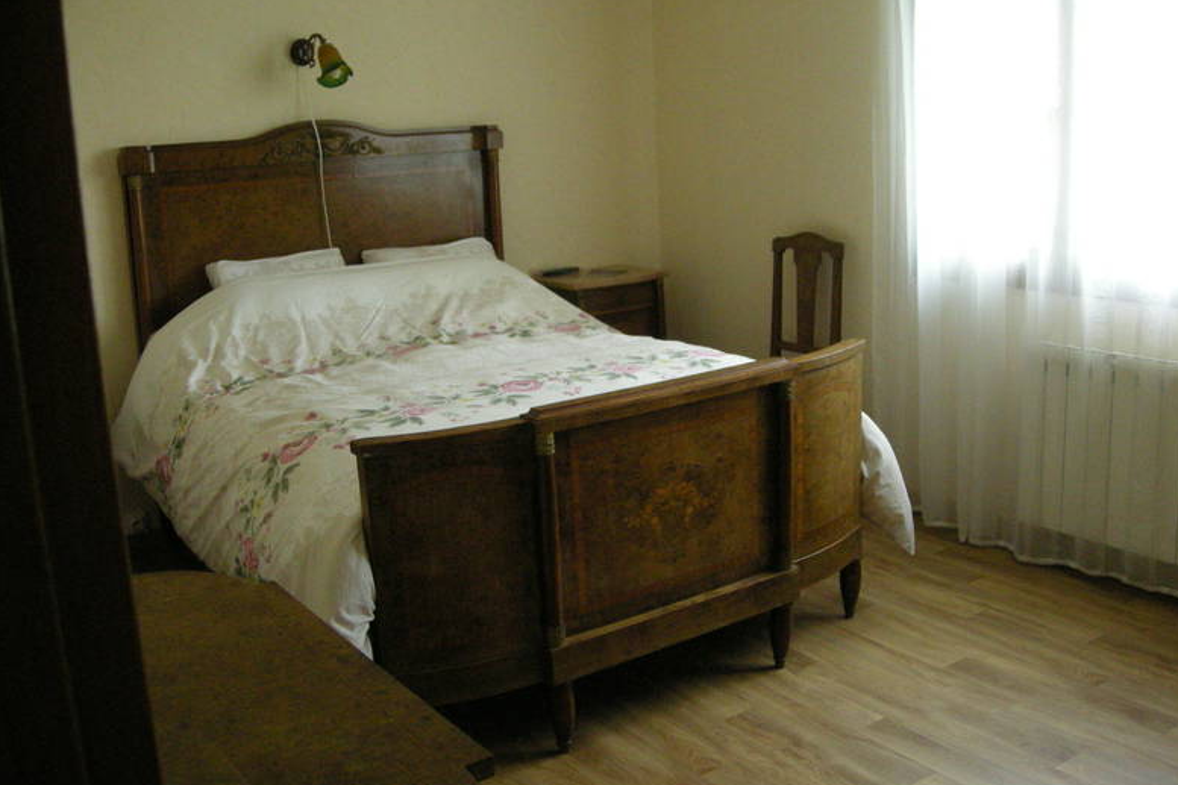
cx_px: 596
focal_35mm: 37
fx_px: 1211
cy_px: 347
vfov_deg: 35.9
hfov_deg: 51.9
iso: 294
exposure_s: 1/59.2
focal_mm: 5.7
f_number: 2.8
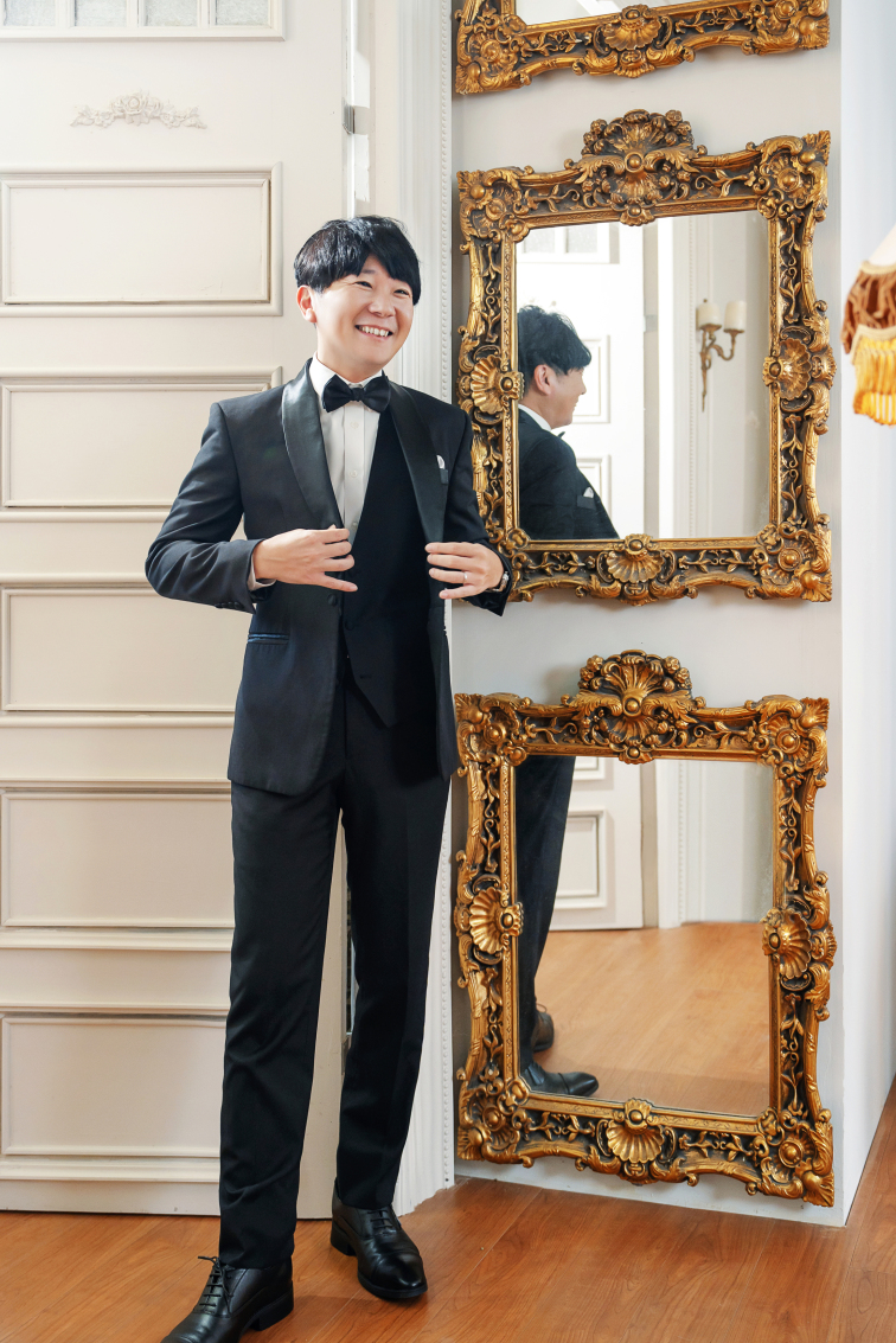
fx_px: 1343
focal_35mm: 36
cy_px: 704
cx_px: 465
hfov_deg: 36.9
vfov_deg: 53.1
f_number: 2.8
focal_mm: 34
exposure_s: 1/125
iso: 640
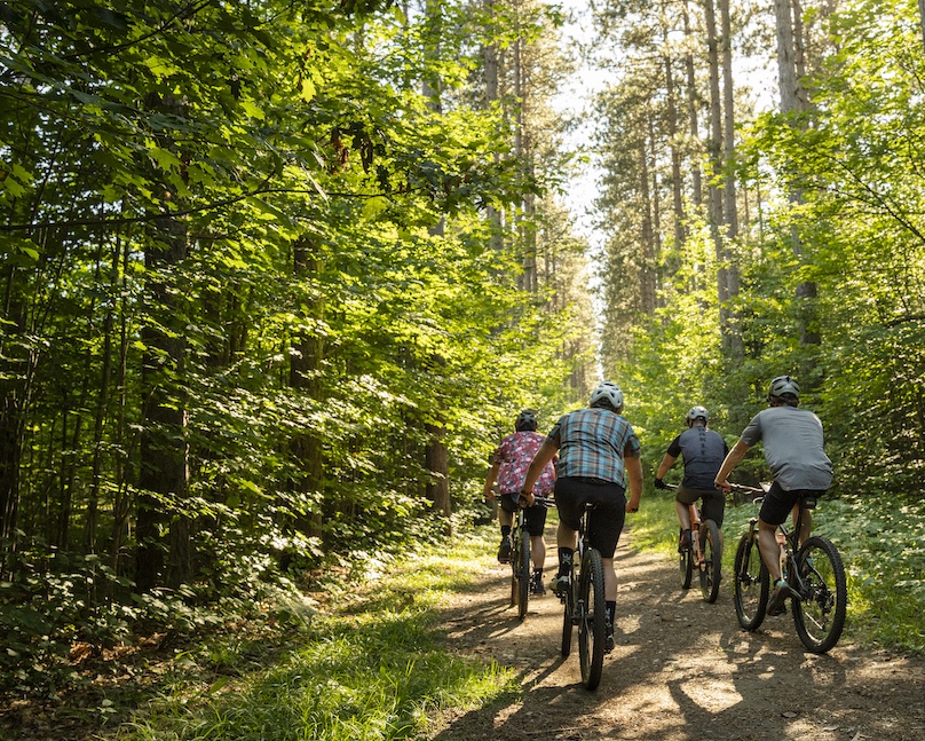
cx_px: 552
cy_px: 374
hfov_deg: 48.7
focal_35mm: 37
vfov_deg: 40.1
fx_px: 1015
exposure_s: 1/640
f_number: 5.6
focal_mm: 31.9
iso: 2000
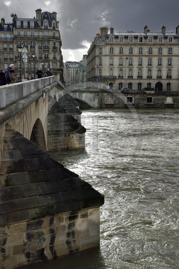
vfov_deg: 38.2
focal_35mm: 52
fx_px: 388
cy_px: 134
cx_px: 90
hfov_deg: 26.0
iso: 200
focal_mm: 52
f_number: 13
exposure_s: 1/250
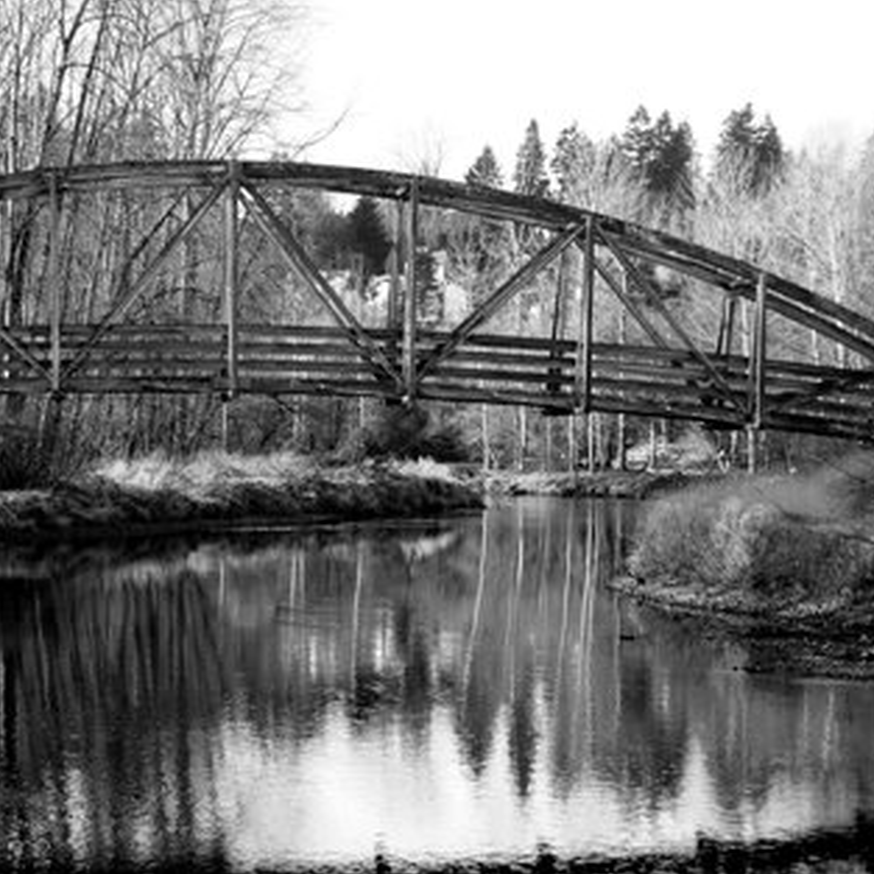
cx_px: 255
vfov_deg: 16.5
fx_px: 3018
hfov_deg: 16.4
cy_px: 437
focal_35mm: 106
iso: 125
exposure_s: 1/125
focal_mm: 55
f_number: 5.6
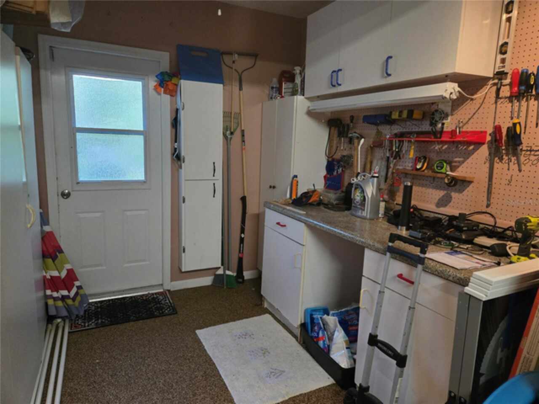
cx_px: 270
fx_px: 358
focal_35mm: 23
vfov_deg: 58.9
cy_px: 202
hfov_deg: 73.9
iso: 1000
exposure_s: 1/60
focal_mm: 5.4
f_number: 1.8
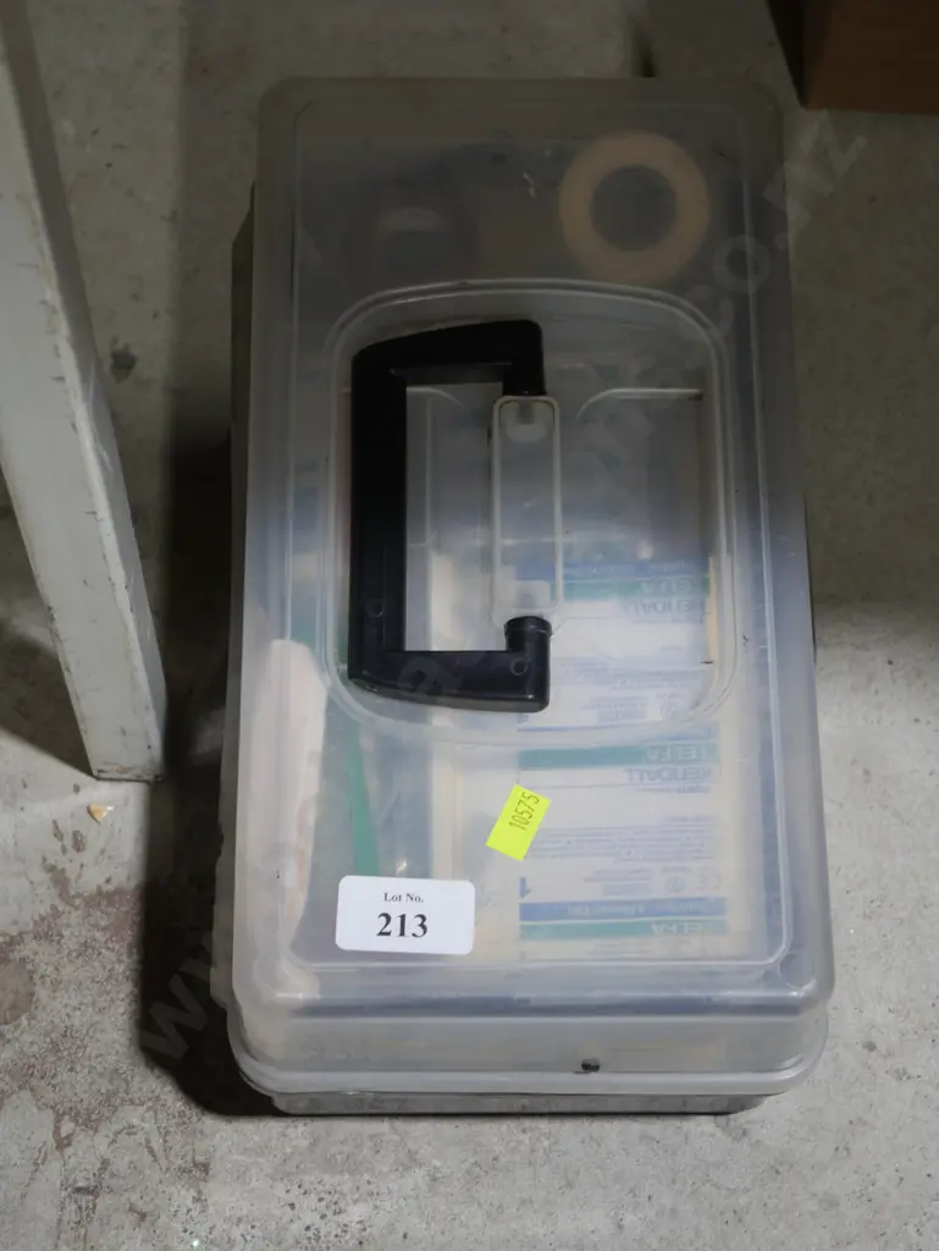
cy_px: 626
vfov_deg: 27.0
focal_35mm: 72
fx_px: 2602
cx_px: 470
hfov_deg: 20.5
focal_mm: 36
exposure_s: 1/80
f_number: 5.5
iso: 500
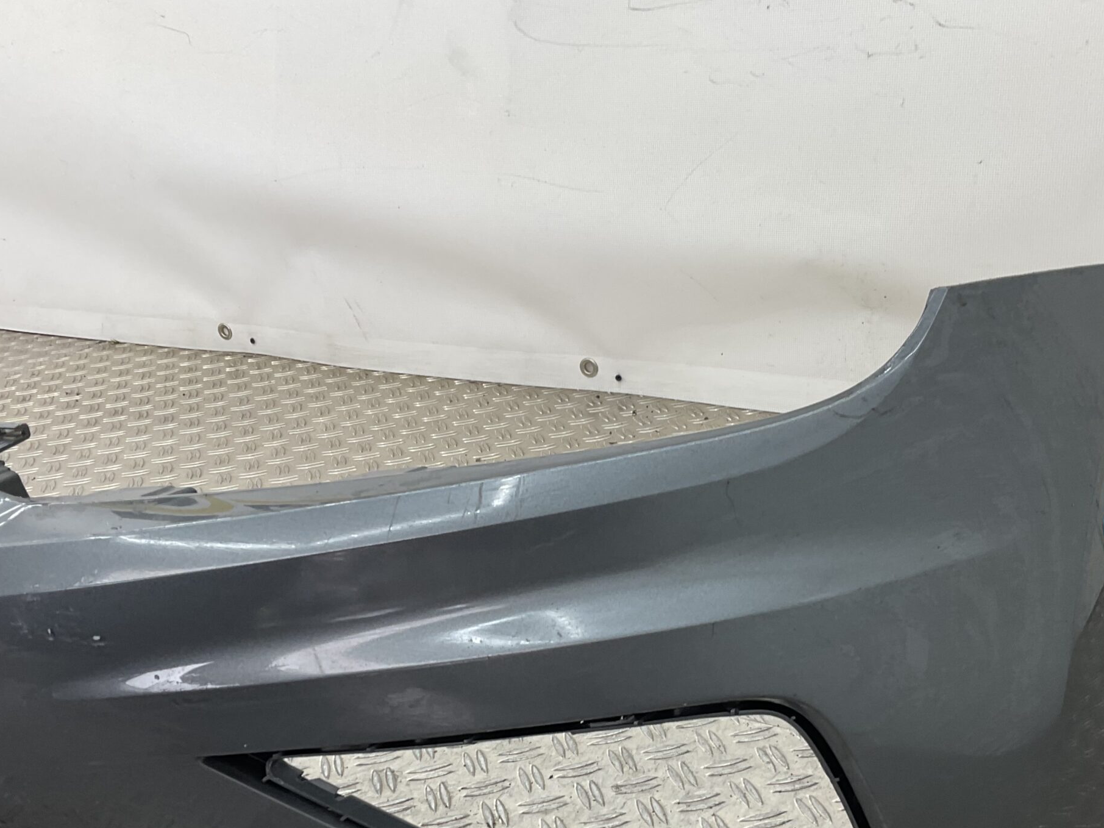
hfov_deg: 45.8
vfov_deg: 34.7
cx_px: 583
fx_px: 1308
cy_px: 571
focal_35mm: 41
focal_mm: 3
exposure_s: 1/100
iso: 25
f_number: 1.8
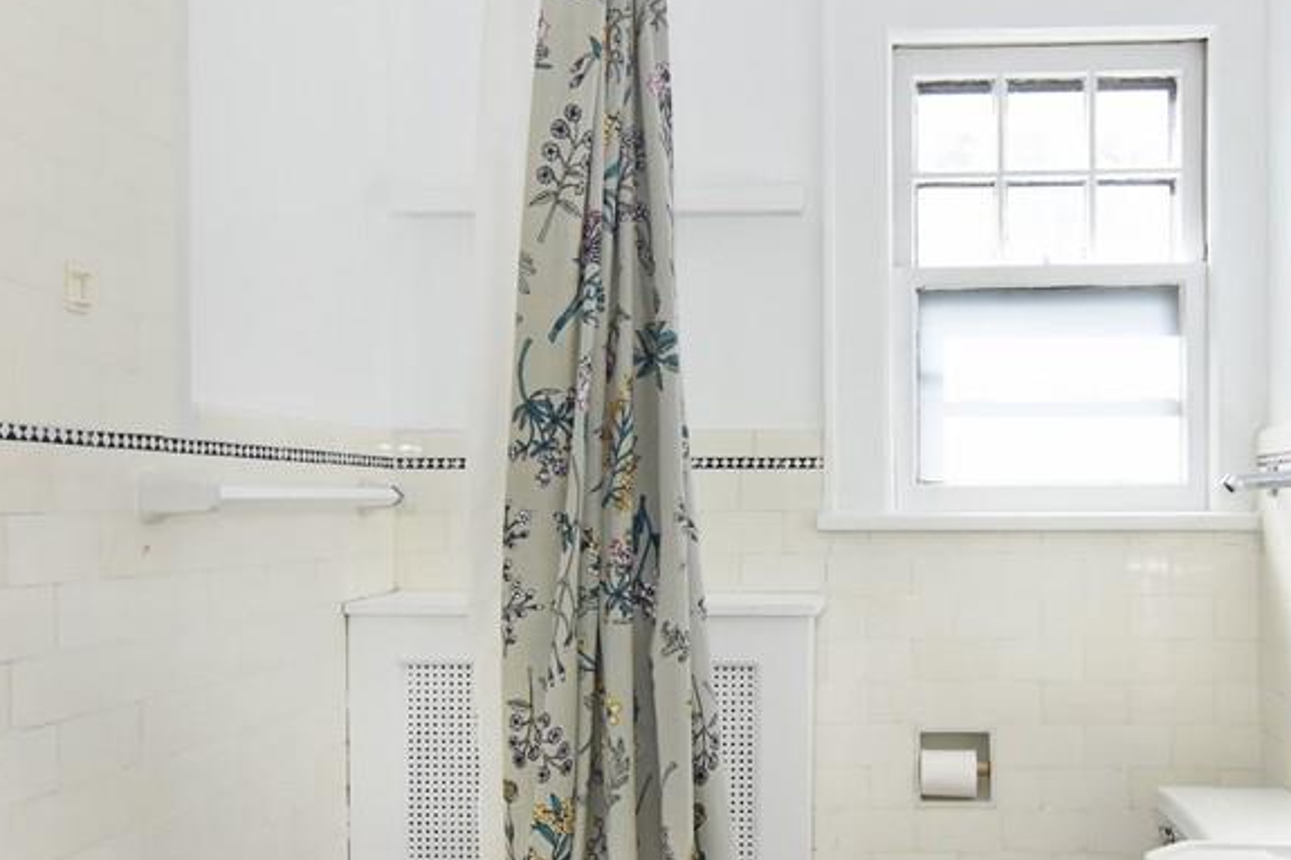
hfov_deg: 54.8
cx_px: 851
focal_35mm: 34
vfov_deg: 38.6
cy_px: 532
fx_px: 1219
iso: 640
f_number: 11
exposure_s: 1/160
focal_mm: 12
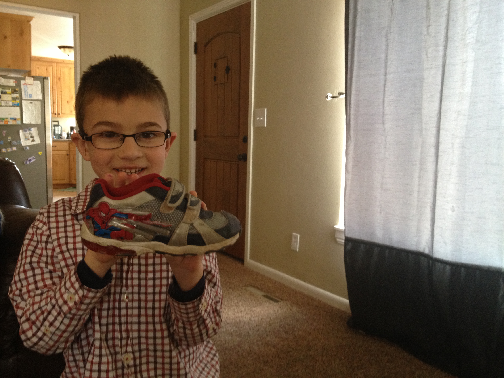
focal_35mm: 35
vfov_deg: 40.7
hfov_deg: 52.6
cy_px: 189
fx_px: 510
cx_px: 252
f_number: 2.4
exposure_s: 1/20
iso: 200
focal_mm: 4.28
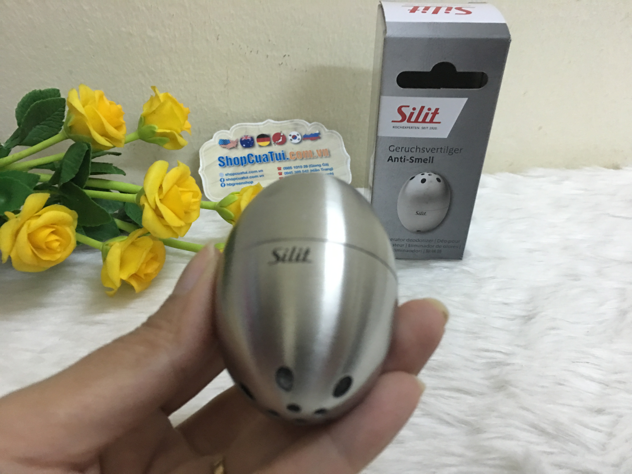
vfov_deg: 48.2
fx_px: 529
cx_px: 316
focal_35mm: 29
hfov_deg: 61.7
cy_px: 237
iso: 80
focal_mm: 4.15
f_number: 2.2
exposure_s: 1/10
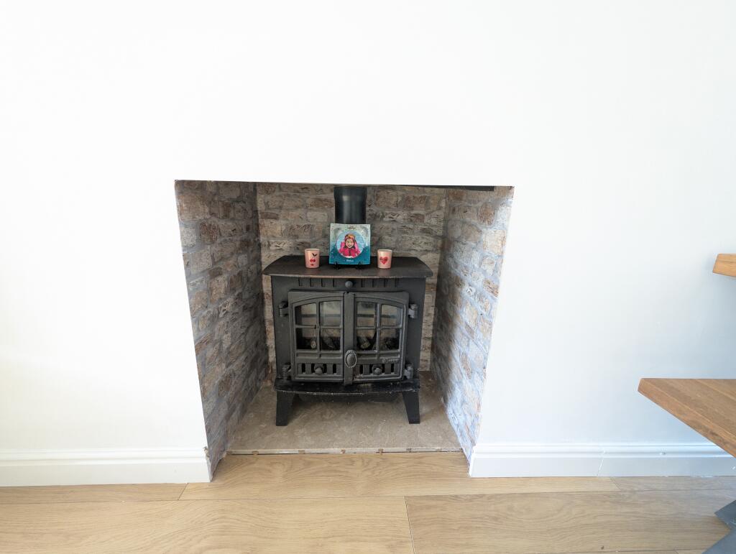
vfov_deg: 94.6
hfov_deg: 110.5
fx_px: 256
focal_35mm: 12
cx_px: 368
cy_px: 277
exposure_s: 1/47.8
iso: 328
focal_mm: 2.23
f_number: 1.95
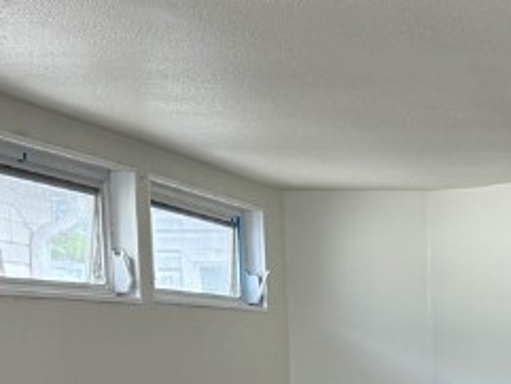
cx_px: 600
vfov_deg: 13.7
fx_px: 1506
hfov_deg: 18.3
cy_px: 566
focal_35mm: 102
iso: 100
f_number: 1.78
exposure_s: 1/243
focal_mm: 6.76
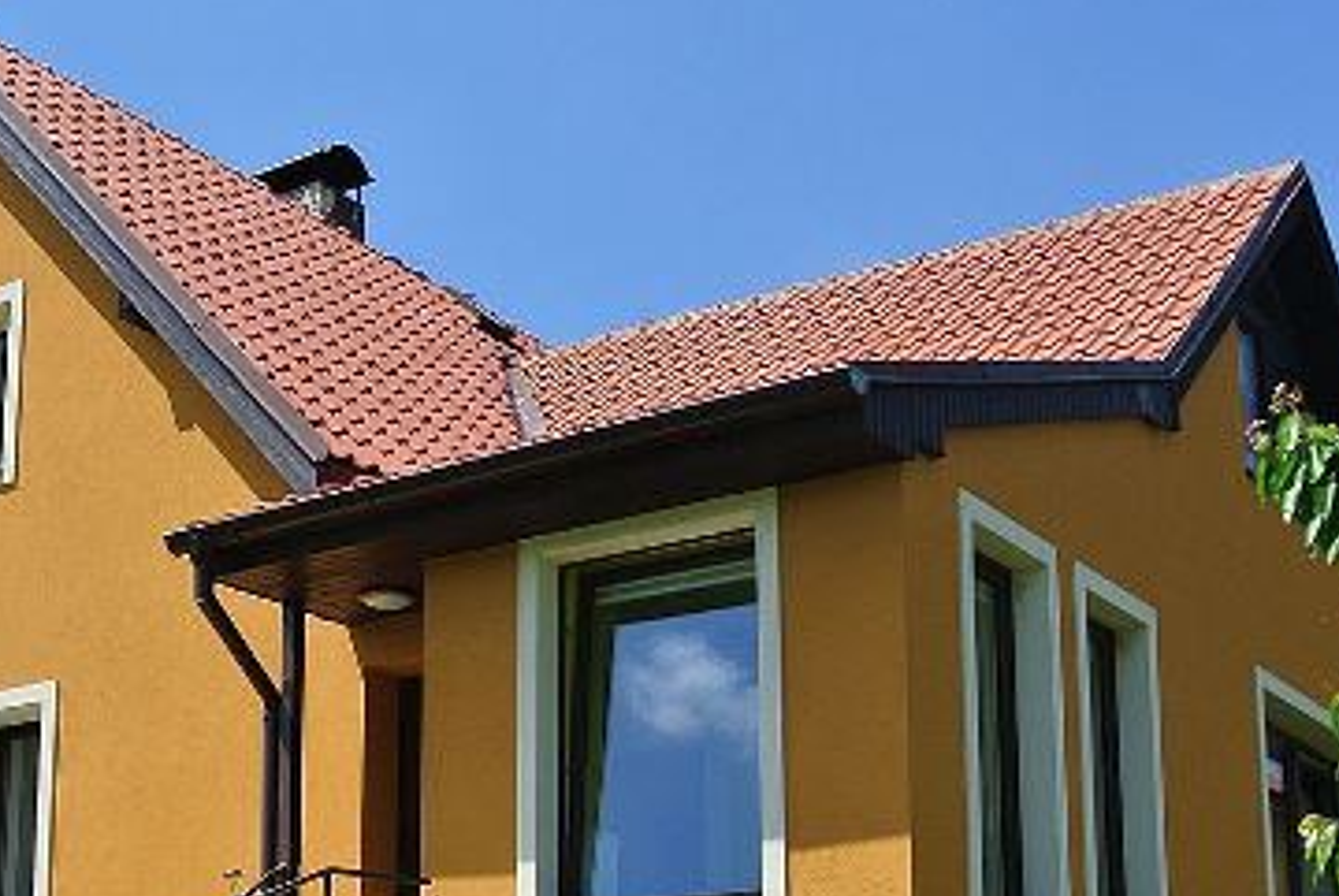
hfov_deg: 32.9
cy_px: 855
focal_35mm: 60
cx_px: 387
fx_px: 2234
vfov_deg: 22.0
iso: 100
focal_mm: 10
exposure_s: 1/640
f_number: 4.5
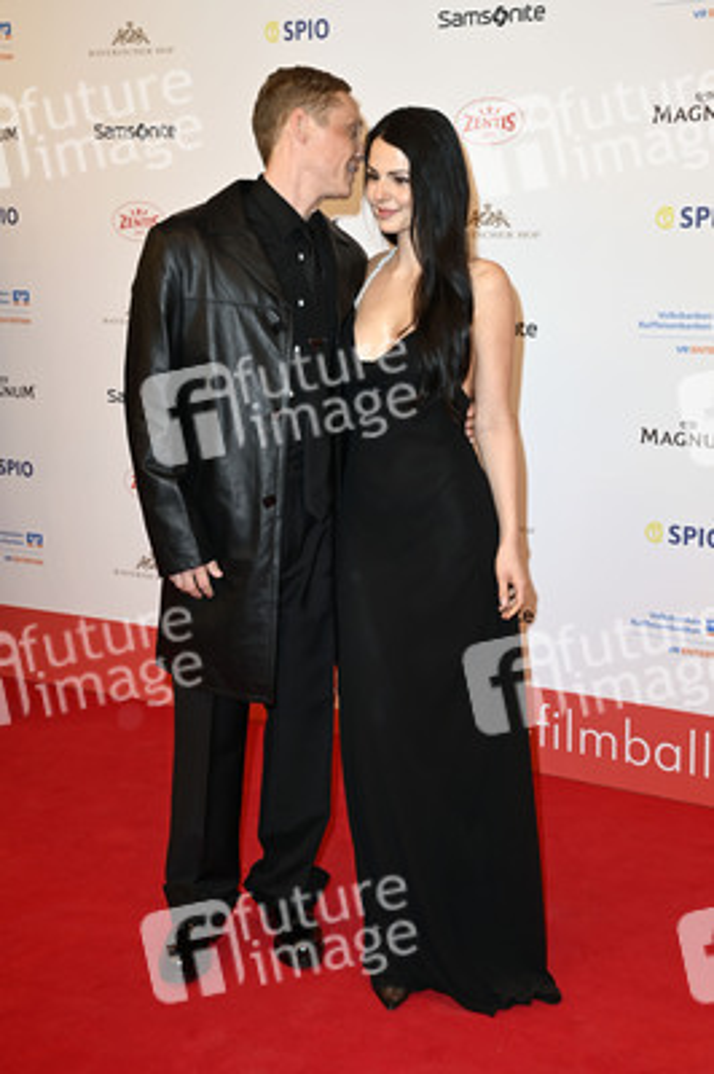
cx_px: 357
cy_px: 537
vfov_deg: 38.2
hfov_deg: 25.9
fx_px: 1550
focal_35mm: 52
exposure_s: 1/200
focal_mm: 52
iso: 640
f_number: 7.1
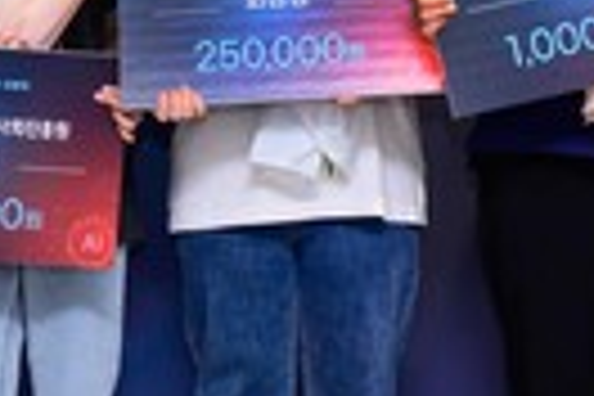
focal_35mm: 136
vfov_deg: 10.0
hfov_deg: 15.1
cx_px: 212
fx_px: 2244
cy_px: -18
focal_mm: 30
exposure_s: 1/125
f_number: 6.7
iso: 2500
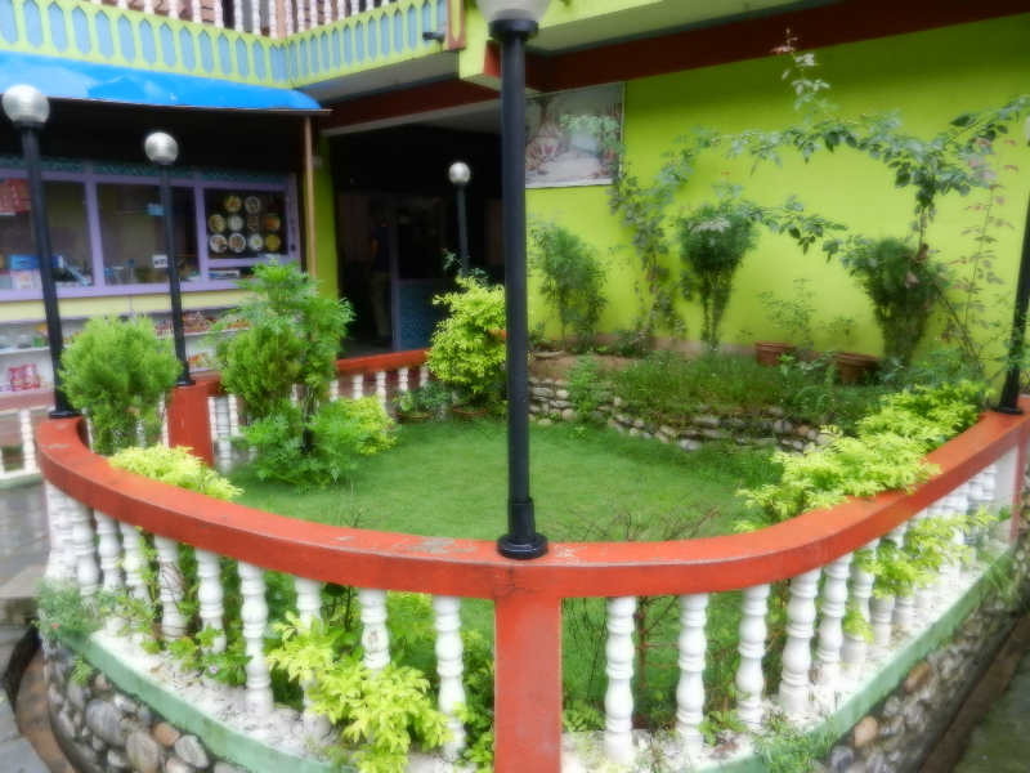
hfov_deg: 69.4
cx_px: 515
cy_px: 386
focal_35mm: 25
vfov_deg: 54.9
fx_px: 744
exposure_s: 1/30
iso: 320
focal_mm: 4.5
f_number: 3.5
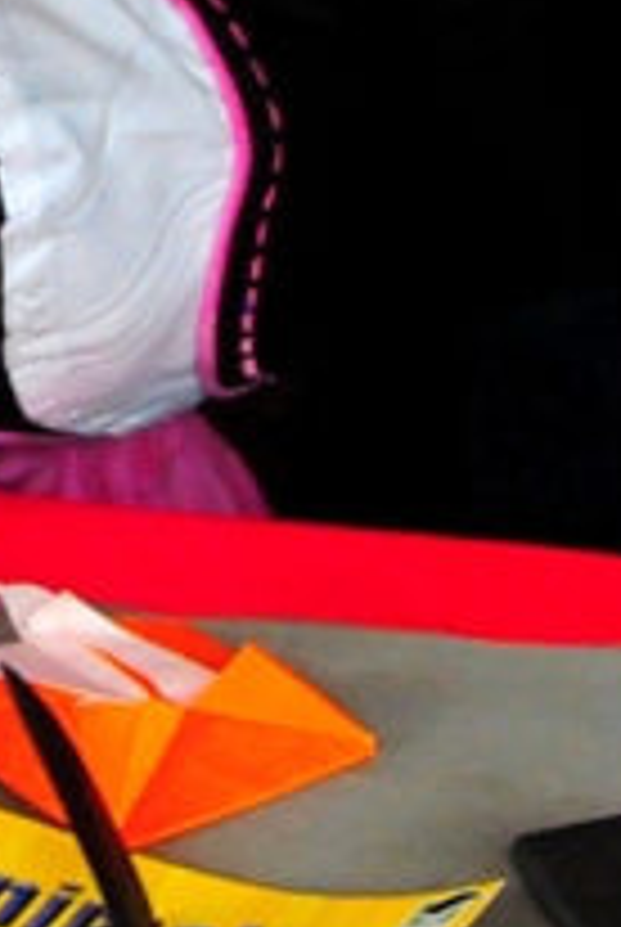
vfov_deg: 10.8
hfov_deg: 7.2
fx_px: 4796
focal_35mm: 186
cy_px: -288
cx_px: -412
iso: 3200
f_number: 6.3
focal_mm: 32
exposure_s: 1/40
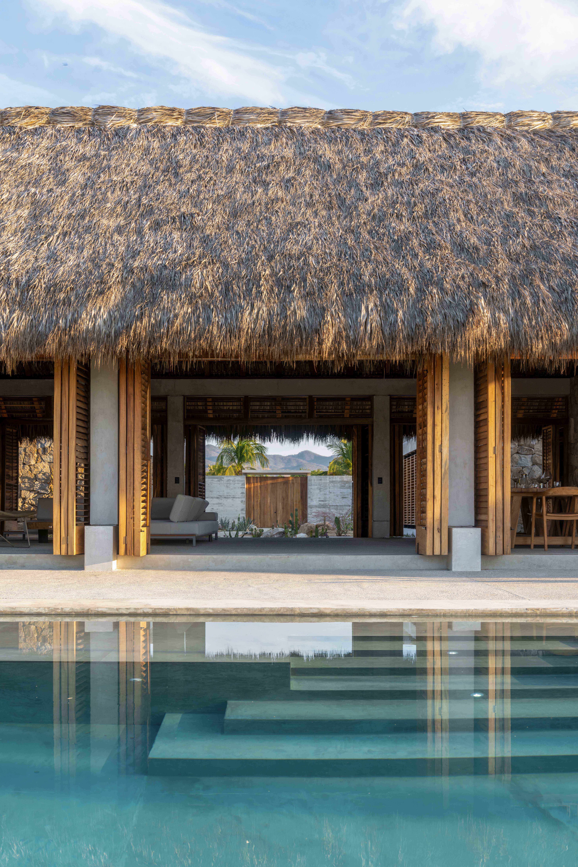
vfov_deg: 54.4
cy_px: 434
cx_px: 289
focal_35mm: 35
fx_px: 843
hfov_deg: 37.9
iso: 100
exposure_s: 1/60
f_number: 9
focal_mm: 35
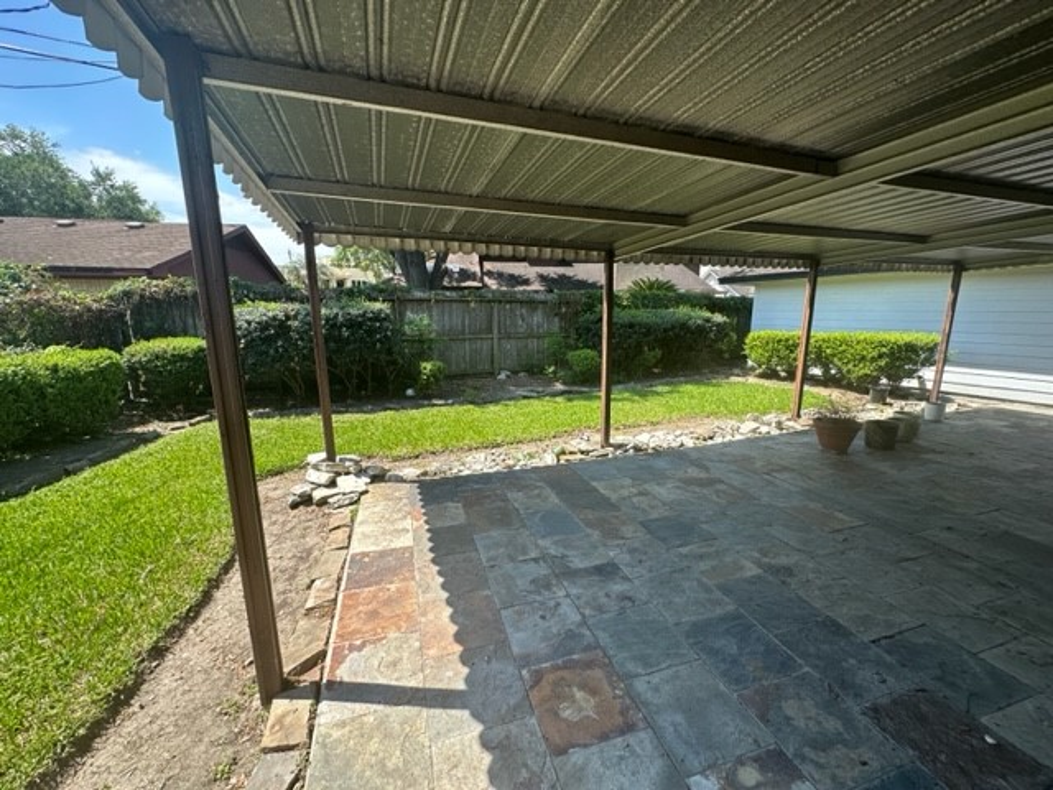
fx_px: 426
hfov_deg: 102.1
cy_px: 395
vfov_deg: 85.7
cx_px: 526
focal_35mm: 14
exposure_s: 1/666
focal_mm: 2.22
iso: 40
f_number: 2.2
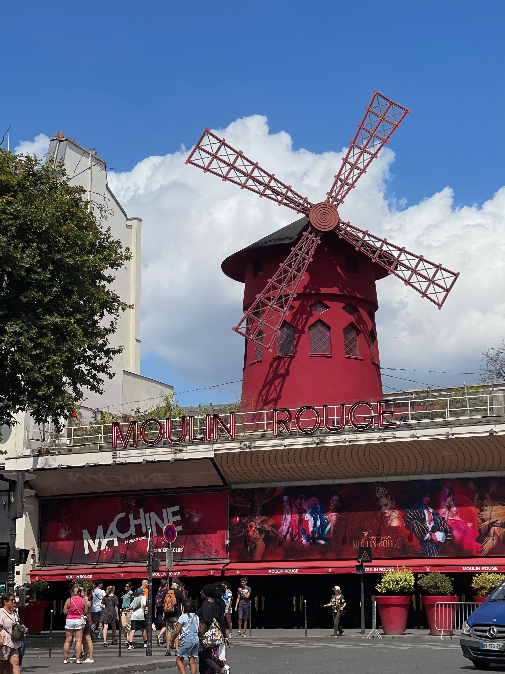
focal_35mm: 64
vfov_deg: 30.3
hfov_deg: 22.9
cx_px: 252
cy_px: 337
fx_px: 1245
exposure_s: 1/2874
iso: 32
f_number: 2.2
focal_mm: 7.5
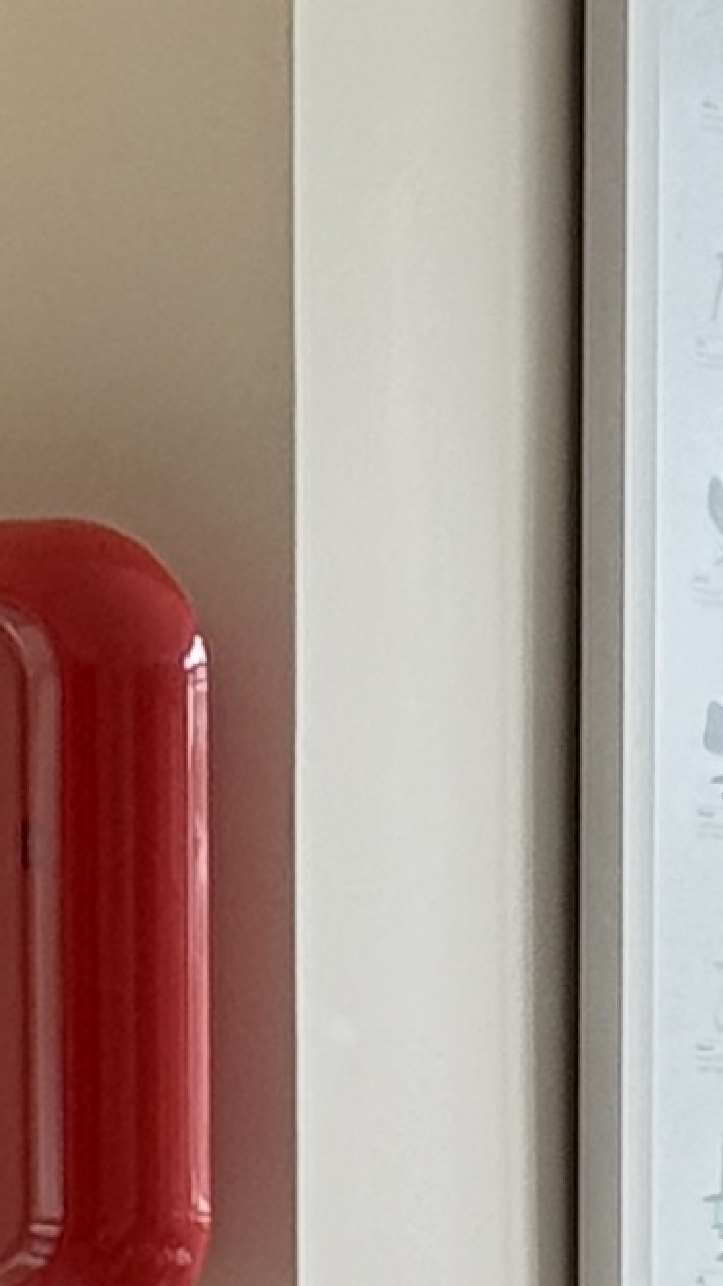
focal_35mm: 293
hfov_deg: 4.1
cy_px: 1713
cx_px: 559
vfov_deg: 7.3
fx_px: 9989
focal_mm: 6.76
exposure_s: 1/120
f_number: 1.78
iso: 160
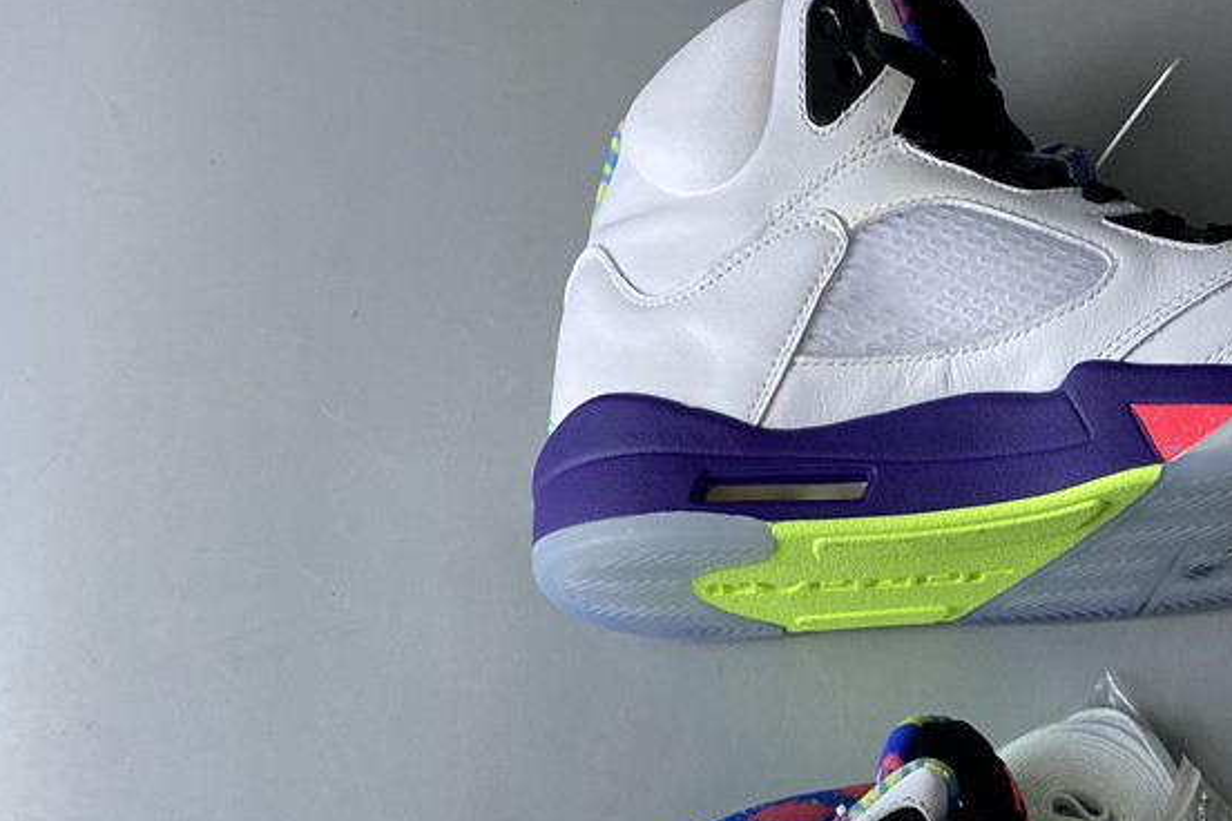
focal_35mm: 49
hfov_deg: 39.3
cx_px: 913
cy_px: 754
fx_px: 1677
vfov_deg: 26.5
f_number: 1.8
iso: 80
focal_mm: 4.25
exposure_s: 1/100
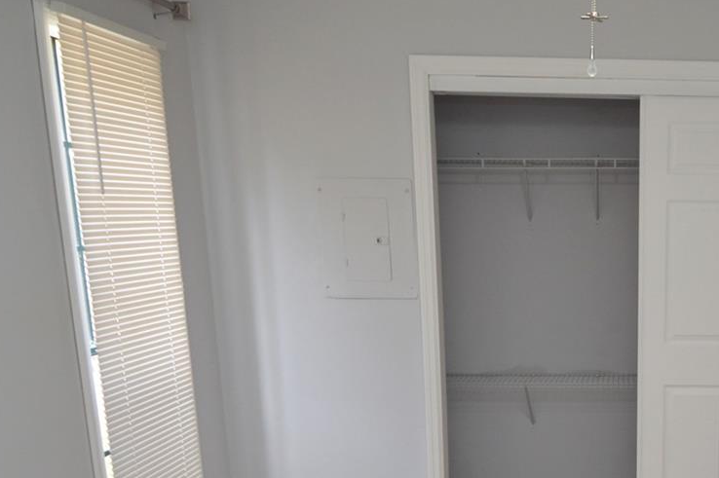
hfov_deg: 45.6
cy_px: 436
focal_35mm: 39
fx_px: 778
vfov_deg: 32.4
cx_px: 627
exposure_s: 1/80
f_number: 4
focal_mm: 12
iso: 400
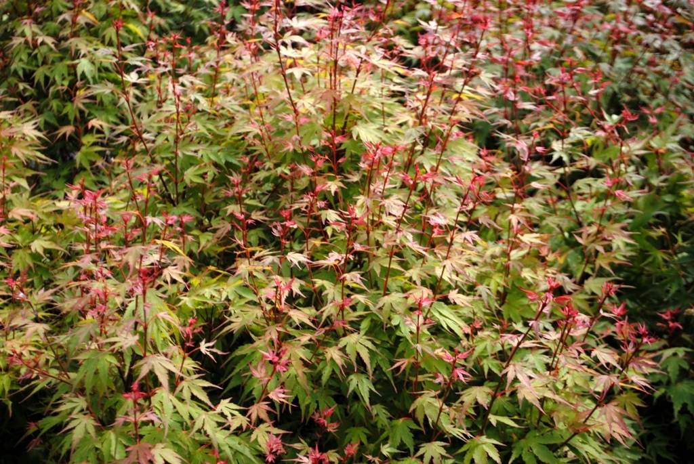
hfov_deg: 29.8
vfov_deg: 20.2
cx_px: 347
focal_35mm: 68
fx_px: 1303
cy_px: 232
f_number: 6.3
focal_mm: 45
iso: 100
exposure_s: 1/160
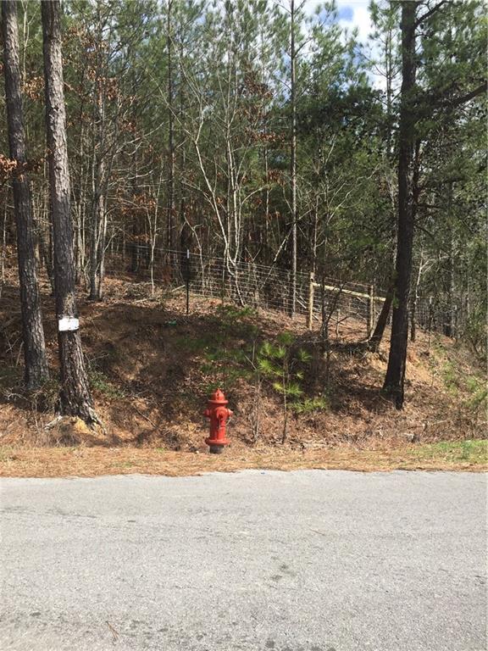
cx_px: 244
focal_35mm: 29
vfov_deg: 61.7
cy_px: 326
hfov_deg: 48.2
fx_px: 545
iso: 32
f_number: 2.2
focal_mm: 4.15
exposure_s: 1/1041
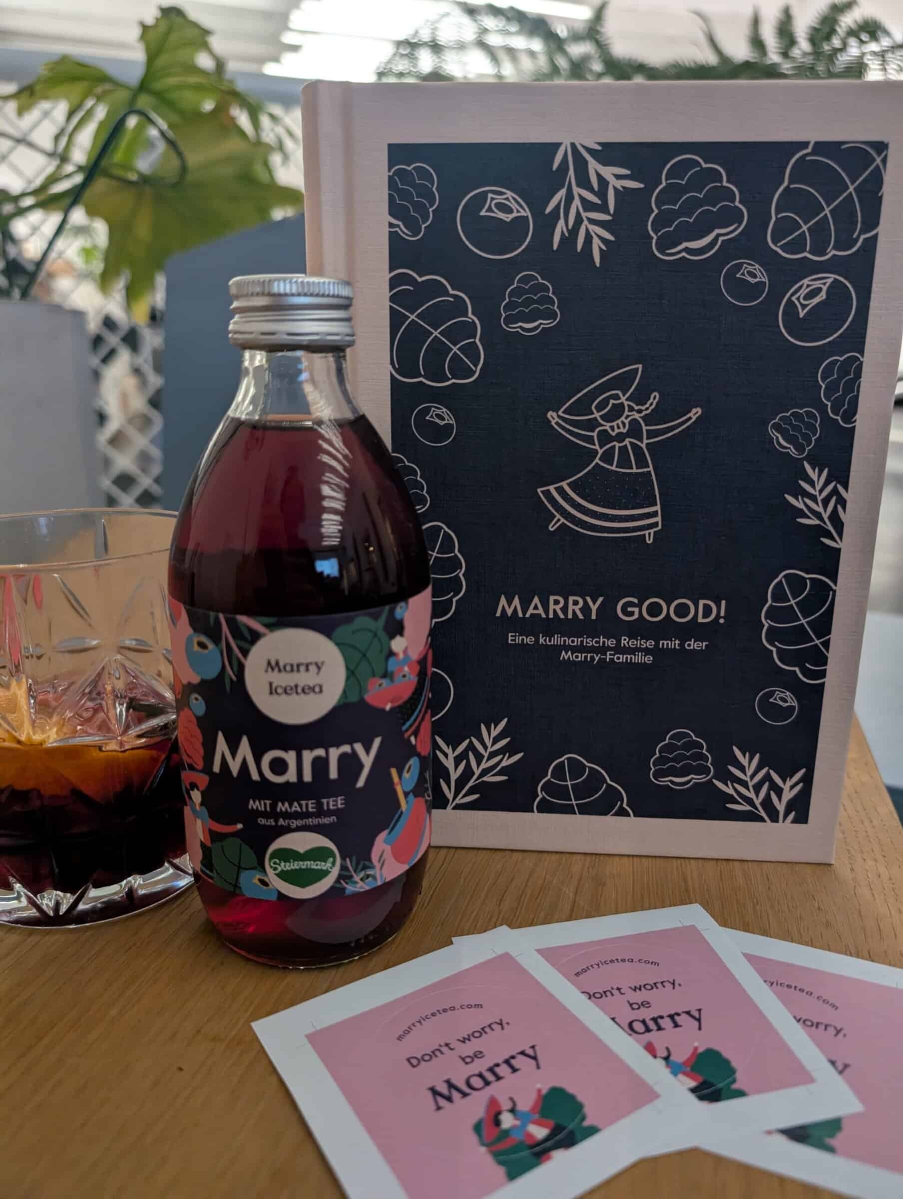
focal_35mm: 24
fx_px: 832
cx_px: 452
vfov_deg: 71.5
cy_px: 600
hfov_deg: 57.0
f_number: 1.68
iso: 394
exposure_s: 1/38.6
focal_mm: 6.9
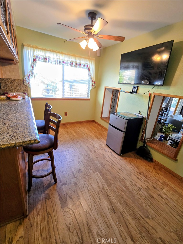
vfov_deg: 106.2
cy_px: 122
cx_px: 92
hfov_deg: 89.9
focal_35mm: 13
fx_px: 92
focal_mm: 2.2
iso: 160
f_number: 2.2
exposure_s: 1/60
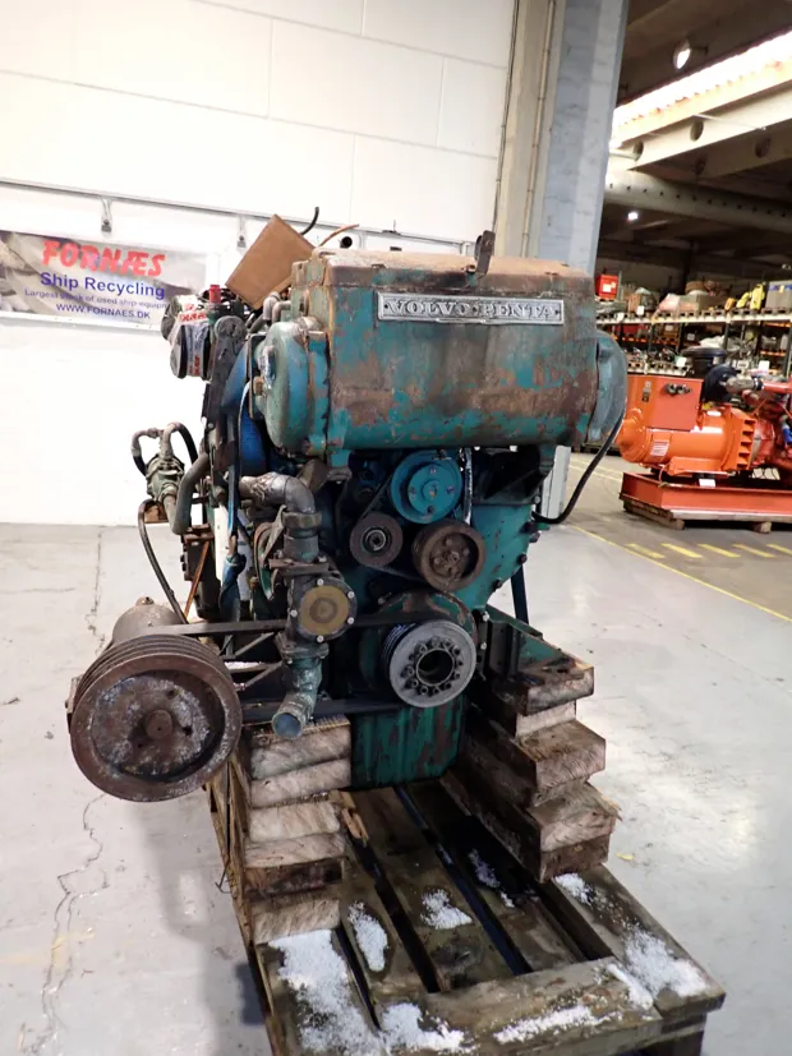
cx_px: 396
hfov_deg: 54.9
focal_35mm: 25
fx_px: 763
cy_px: 528
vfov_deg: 69.4
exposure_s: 1/30
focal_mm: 4.5
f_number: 2
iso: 640
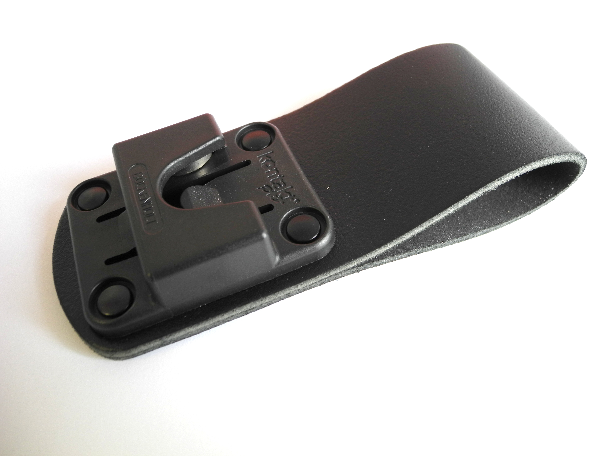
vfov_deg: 49.7
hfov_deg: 63.4
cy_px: 228
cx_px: 304
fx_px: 491
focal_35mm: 28
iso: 102
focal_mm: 6
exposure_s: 1/30
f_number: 2.8
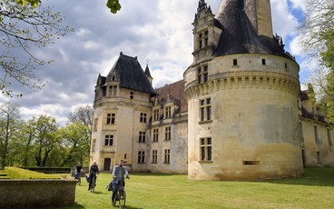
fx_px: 255
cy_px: 93
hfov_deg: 66.4
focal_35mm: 28
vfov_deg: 44.5
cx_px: 179
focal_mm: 24
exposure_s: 1/250
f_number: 16
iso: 200
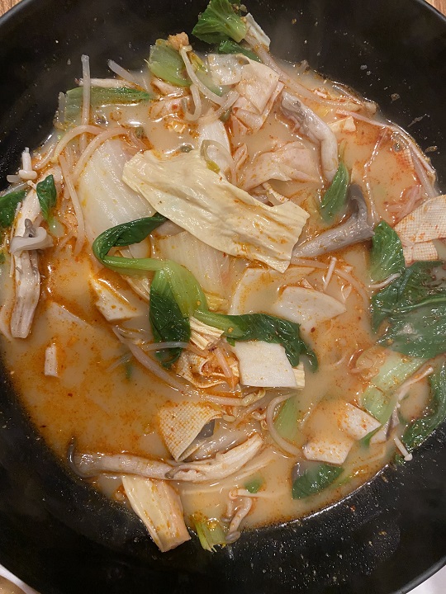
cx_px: 223
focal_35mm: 26
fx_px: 447
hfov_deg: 53.1
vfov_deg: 67.3
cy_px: 297
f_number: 1.8
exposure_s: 1/60
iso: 400
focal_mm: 4.25
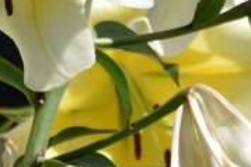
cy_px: 187
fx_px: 14983
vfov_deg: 0.6
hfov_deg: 1.0
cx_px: 282
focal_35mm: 2151
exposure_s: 1/640
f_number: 7.1
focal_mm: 300
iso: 100
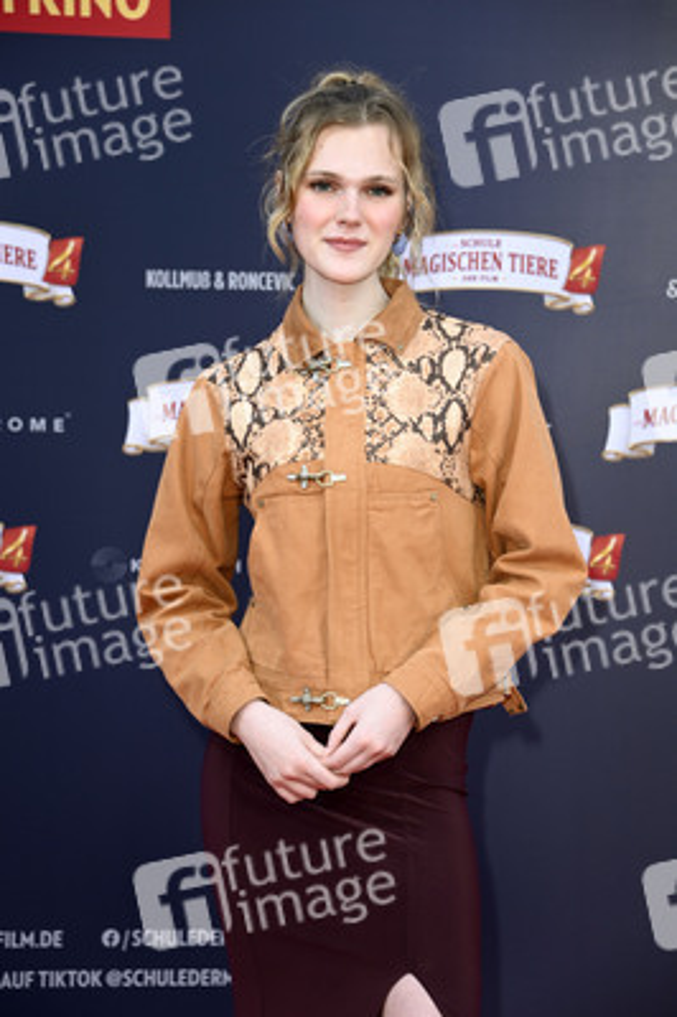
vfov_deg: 20.4
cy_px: 508
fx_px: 2826
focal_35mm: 100
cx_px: 338
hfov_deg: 13.7
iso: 640
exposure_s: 1/250
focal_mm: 100
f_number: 5.6
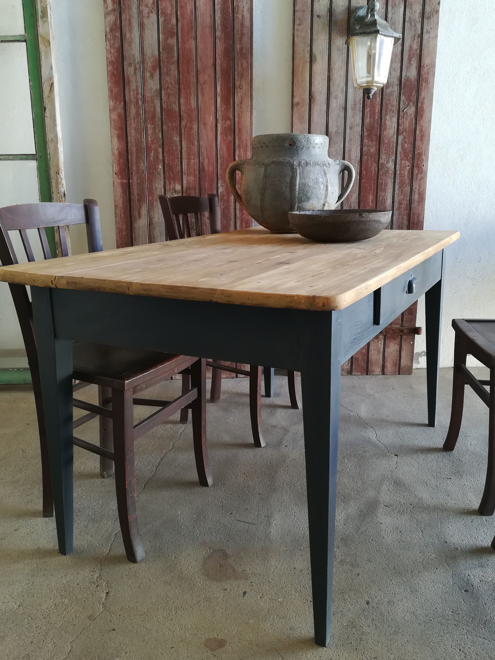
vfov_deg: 61.7
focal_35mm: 29
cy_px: 326
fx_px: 553
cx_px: 267
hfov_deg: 48.2
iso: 64
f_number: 2.2
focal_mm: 3.83
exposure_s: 1/33.3
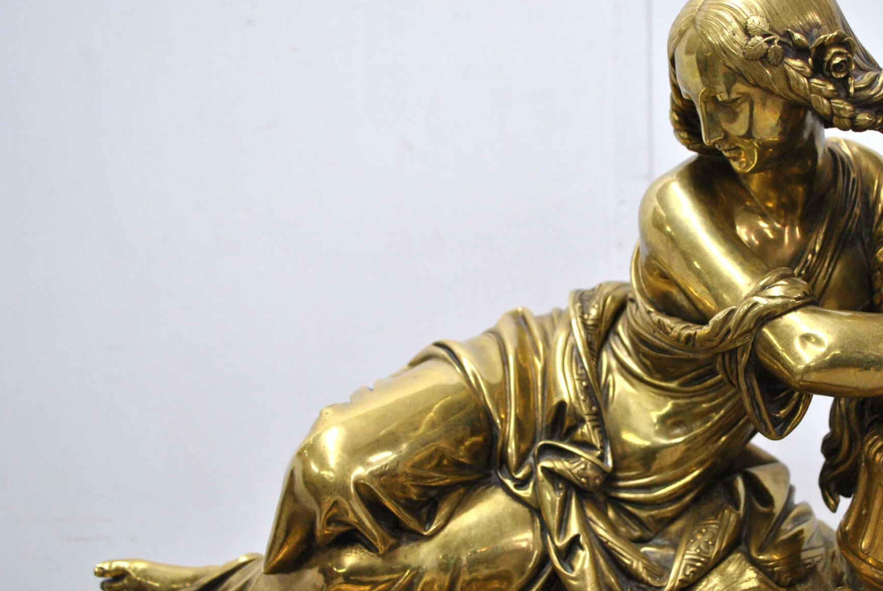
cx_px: 618
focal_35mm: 49
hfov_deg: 39.6
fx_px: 1203
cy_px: 360
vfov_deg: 27.5
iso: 400
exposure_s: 1/40
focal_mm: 22
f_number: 3.8
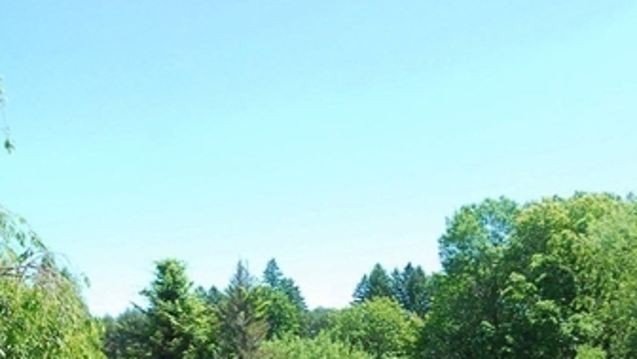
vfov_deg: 22.9
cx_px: 421
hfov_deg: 42.4
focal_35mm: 48
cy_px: 429
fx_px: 811
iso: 400
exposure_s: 1/160
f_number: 8
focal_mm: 10
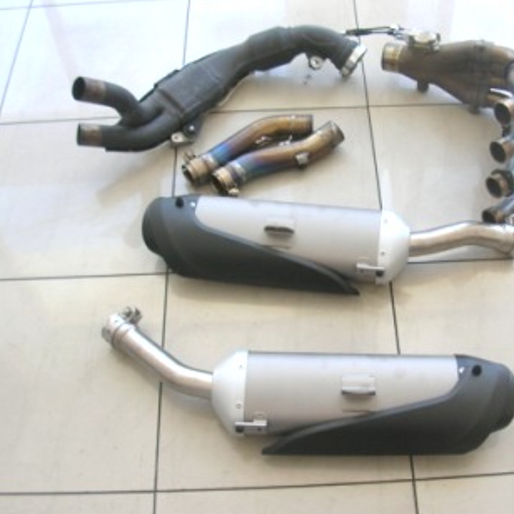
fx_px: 756
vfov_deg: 37.5
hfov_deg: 37.4
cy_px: 248
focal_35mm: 45
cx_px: 315
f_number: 2.8
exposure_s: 1/61.7
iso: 50
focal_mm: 5.8
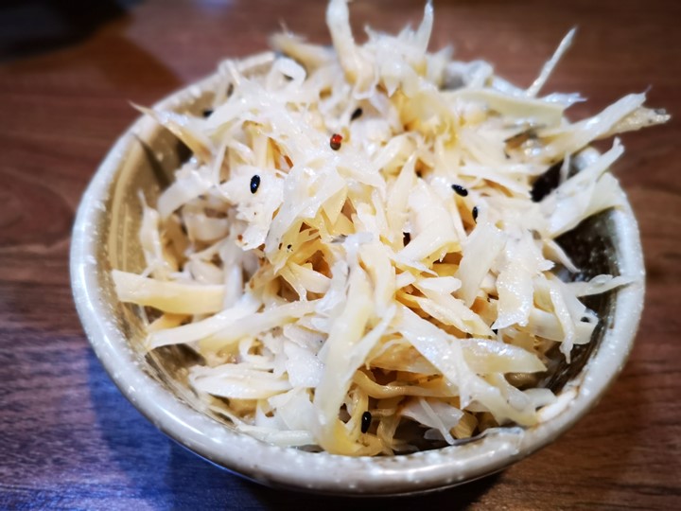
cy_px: 256
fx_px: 531
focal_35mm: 27
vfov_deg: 51.4
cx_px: 340
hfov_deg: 65.3
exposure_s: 1/30
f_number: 4
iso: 250
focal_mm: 3.95
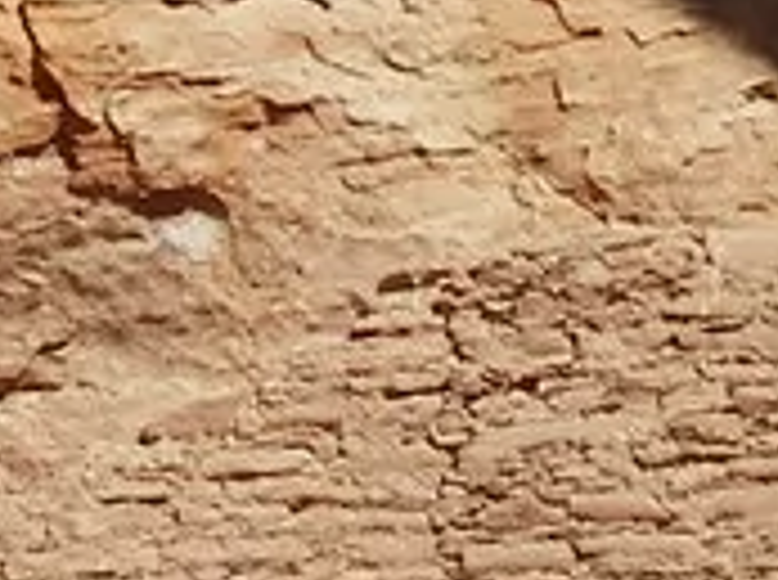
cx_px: -490
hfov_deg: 1.4
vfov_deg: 1.0
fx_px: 32073
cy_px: 746
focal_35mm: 1430
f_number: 3.6
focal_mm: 40
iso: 50
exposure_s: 1/800
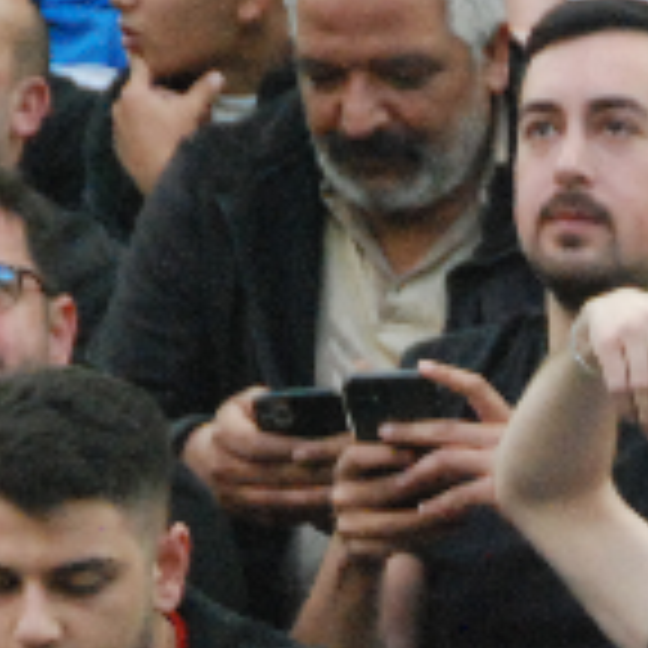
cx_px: 958
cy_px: 1064
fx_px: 17367
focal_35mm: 820
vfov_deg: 2.1
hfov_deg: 2.1
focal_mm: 116
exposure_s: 1/320
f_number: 6
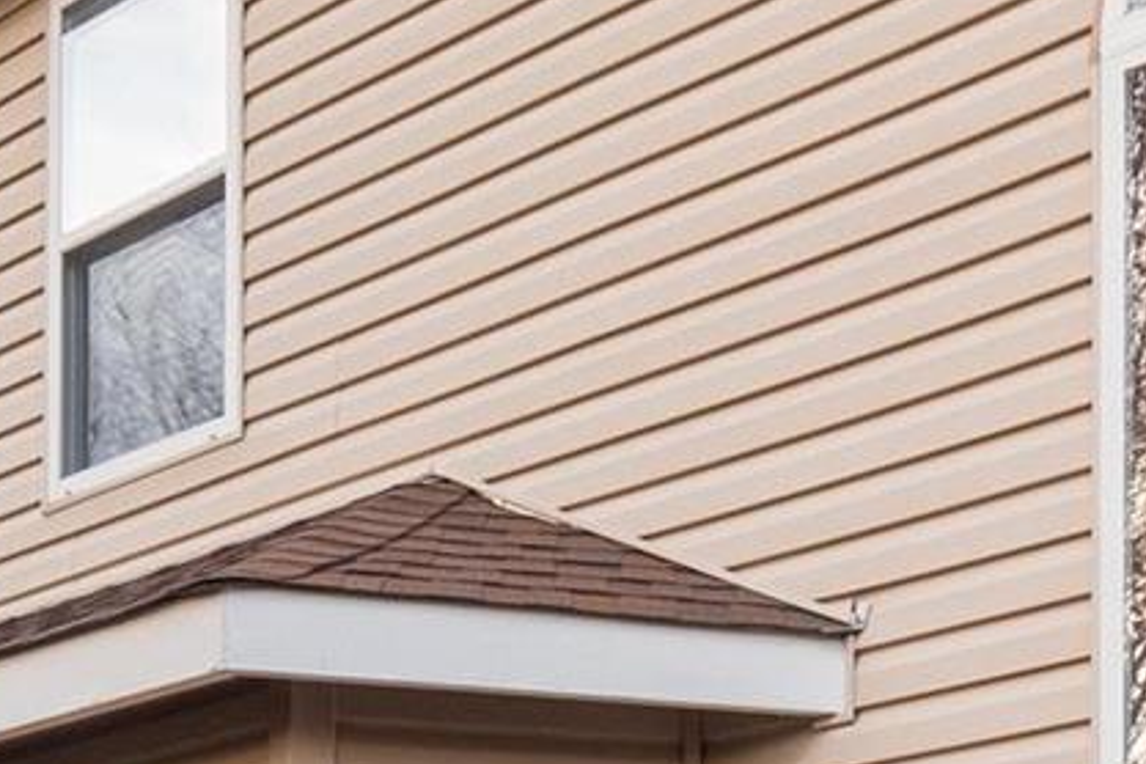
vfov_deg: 16.4
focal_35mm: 69
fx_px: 2196
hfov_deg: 27.5
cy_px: 1388
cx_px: 1149
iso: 400
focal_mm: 9
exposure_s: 1/15
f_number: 8
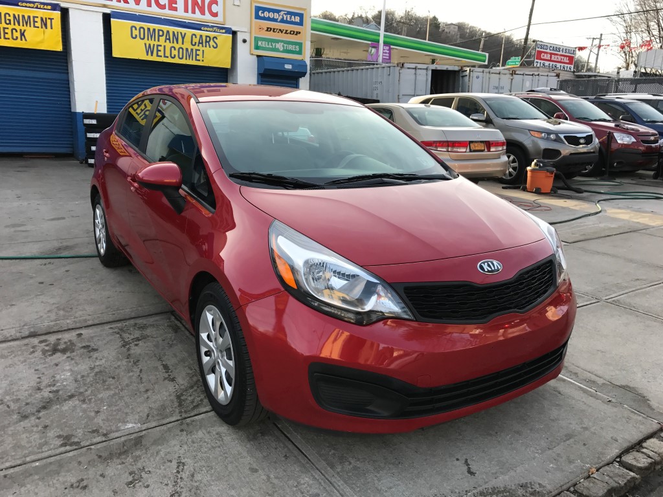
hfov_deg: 63.4
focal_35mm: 28
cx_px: 332
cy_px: 248
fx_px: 536
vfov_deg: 49.7
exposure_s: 1/411
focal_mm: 3.99
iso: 20
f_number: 1.8
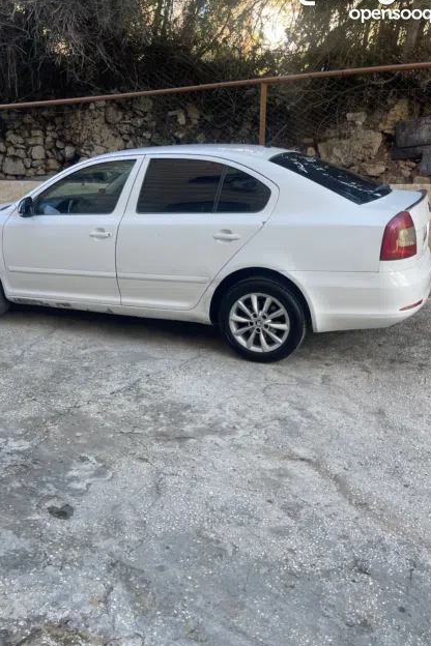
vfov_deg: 61.9
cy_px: 320
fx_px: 539
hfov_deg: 43.6
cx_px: 195
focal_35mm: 30
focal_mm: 5.1
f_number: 1.6
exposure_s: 1/159
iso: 32
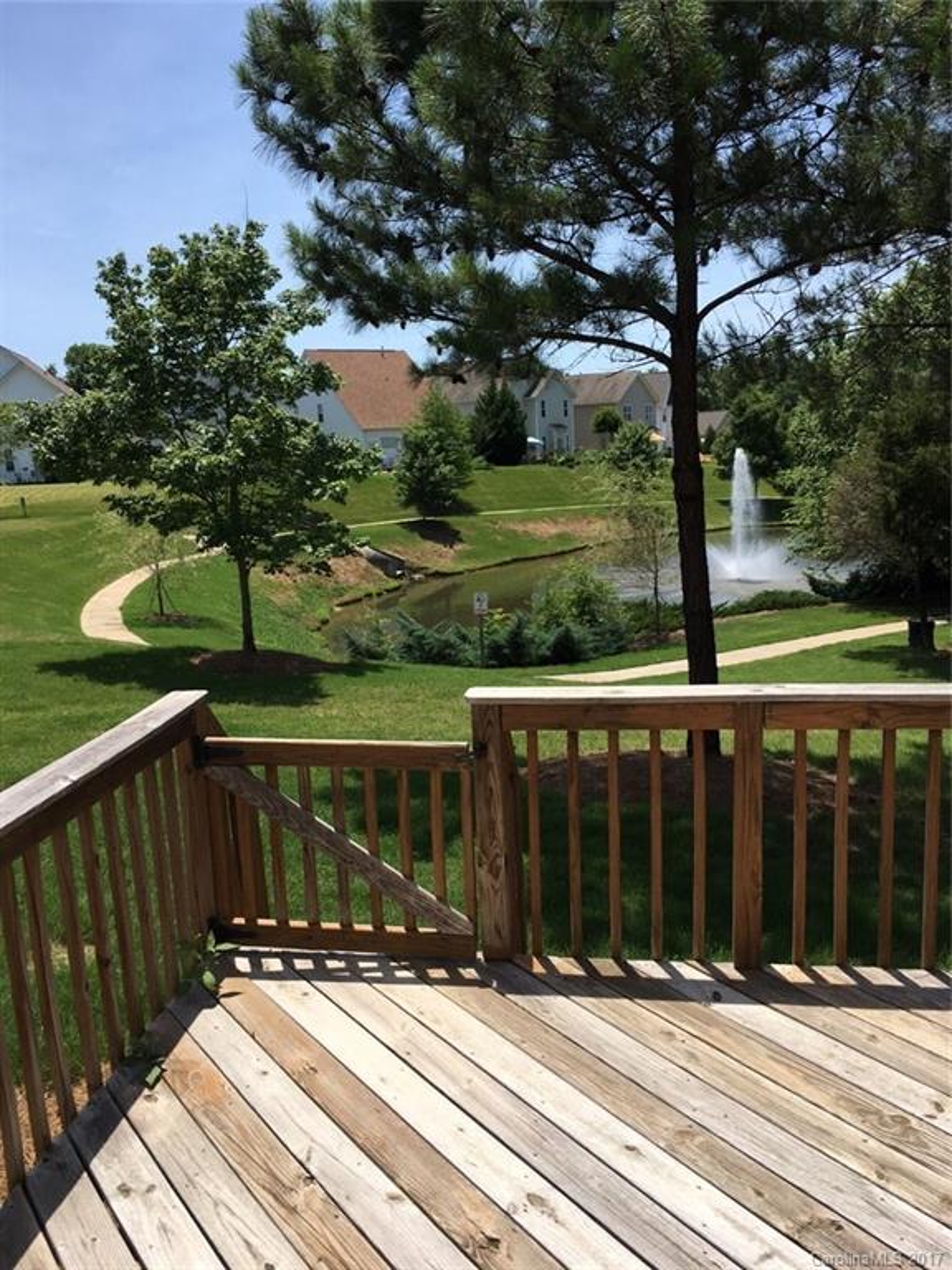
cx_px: 476
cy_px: 635
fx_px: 1063
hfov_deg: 48.2
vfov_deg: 61.7
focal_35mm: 29
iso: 25
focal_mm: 4.15
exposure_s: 1/1672
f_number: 2.2
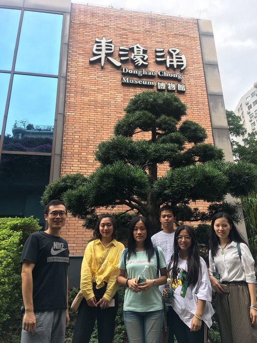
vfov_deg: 61.7
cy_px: 172
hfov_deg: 48.2
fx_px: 287
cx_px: 128
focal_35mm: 29
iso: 25
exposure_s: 1/315
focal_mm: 4.15
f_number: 2.2
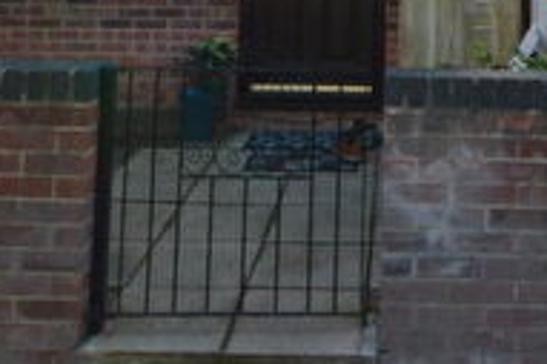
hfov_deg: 35.7
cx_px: 389
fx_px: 835
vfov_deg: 20.9
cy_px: -178
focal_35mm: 55
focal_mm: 10
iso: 400
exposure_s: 1/50
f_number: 22
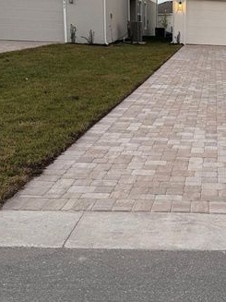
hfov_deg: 28.1
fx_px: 427
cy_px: 131
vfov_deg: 38.8
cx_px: 220
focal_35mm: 49
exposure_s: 1/121
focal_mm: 6.76
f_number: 1.78
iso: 125
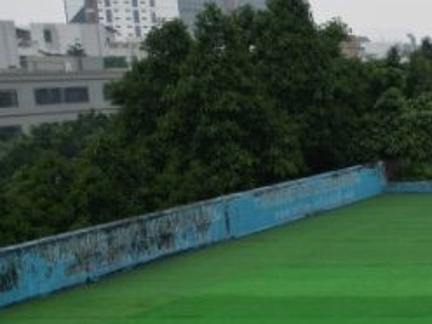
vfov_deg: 14.7
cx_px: 878
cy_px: 331
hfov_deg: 15.6
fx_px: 1235
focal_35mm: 99
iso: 140
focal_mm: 6.72
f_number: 1.7
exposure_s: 1/1600
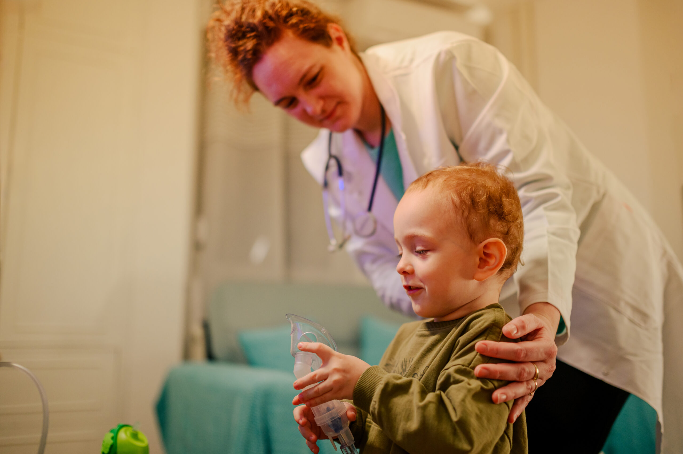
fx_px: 664
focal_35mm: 35
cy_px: 227
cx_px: 342
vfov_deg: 37.8
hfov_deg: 54.5
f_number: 1.4
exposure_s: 1/400
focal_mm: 35
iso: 800
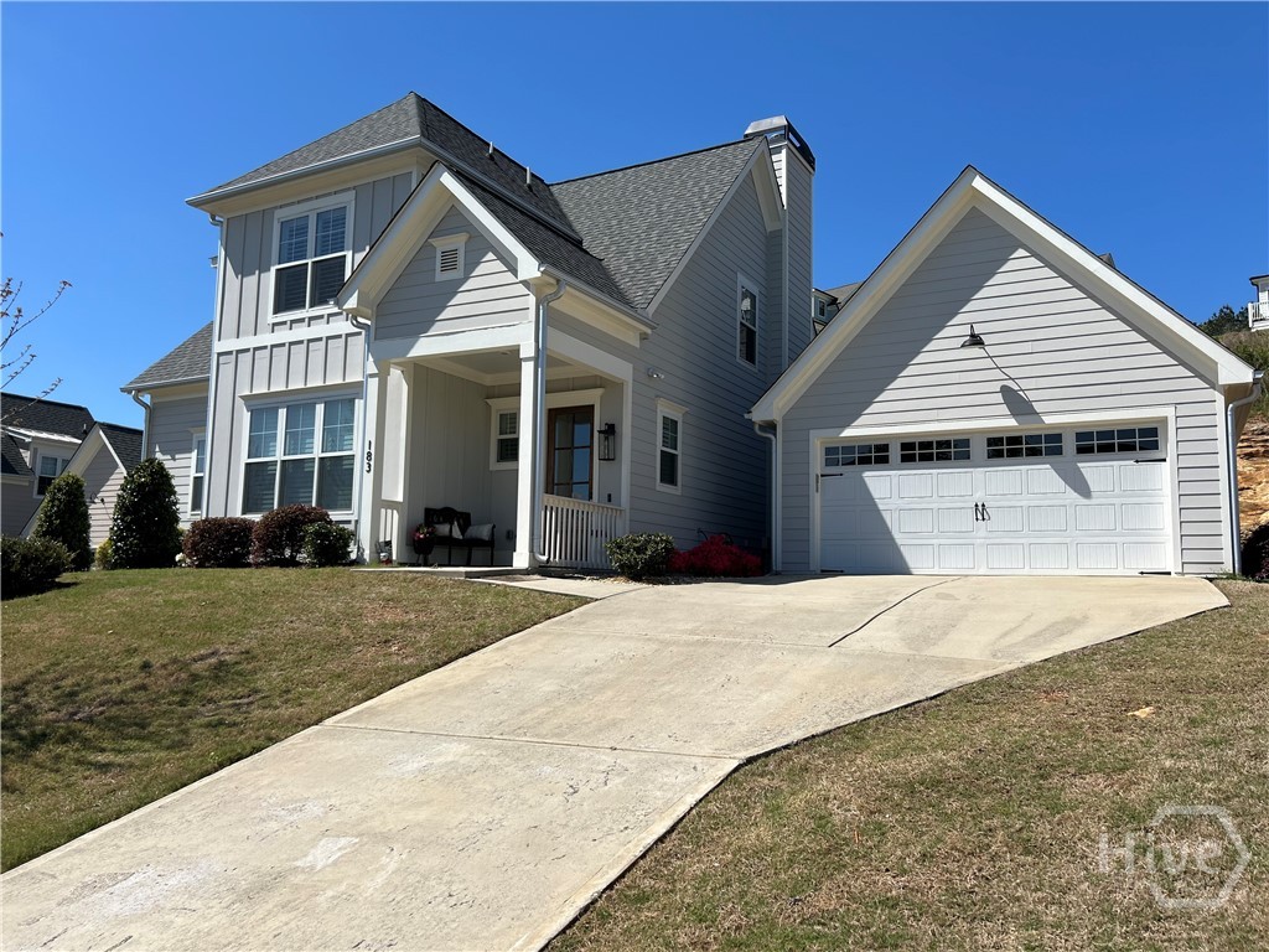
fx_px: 953
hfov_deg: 67.3
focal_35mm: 26
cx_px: 634
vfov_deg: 53.1
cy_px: 476
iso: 50
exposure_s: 1/5076
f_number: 1.5
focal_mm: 5.7
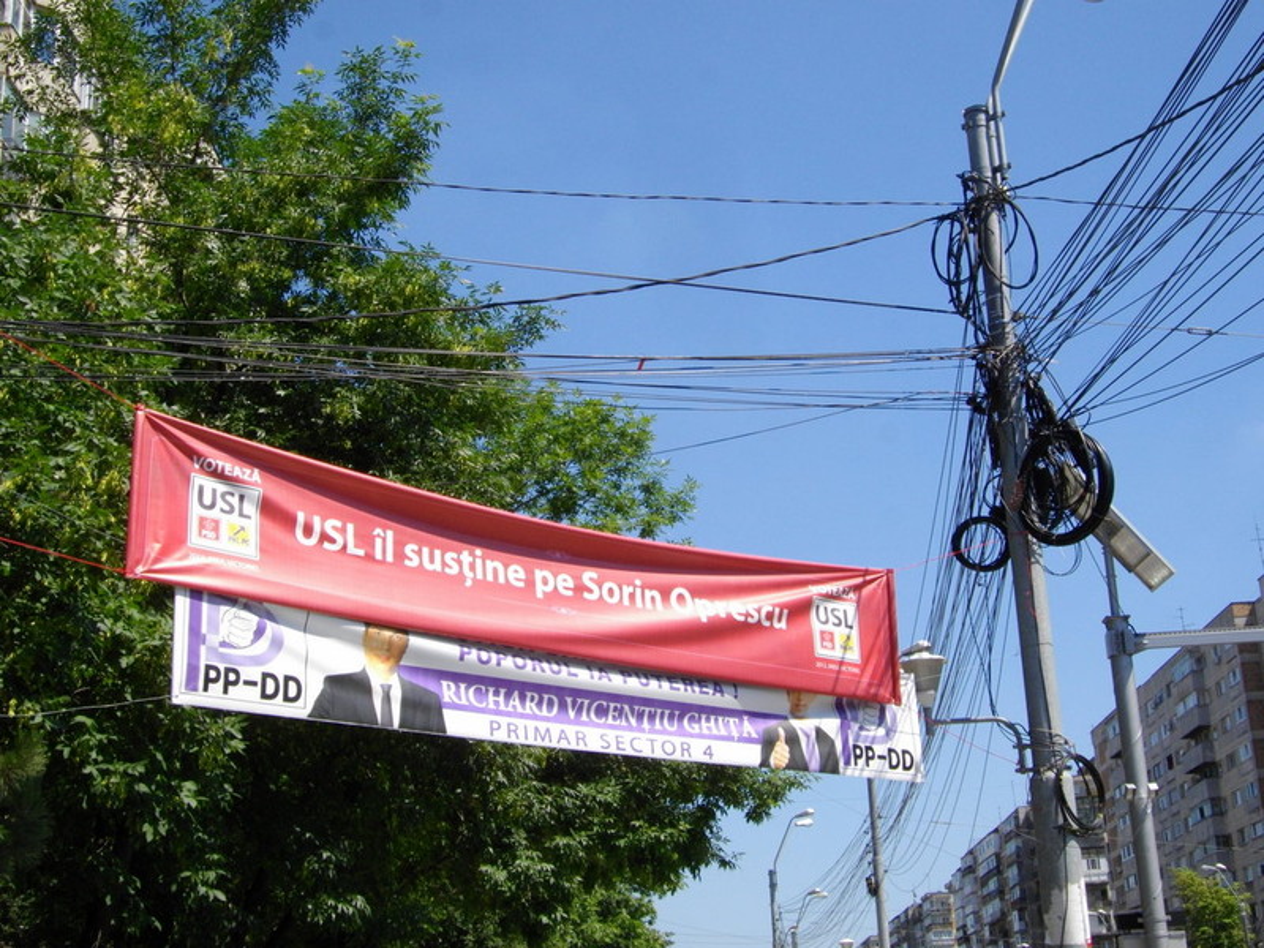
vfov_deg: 29.1
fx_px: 1826
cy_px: 474
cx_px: 632
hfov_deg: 38.2
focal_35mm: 50
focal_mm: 8.8
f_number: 7
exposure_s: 1/250
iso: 100
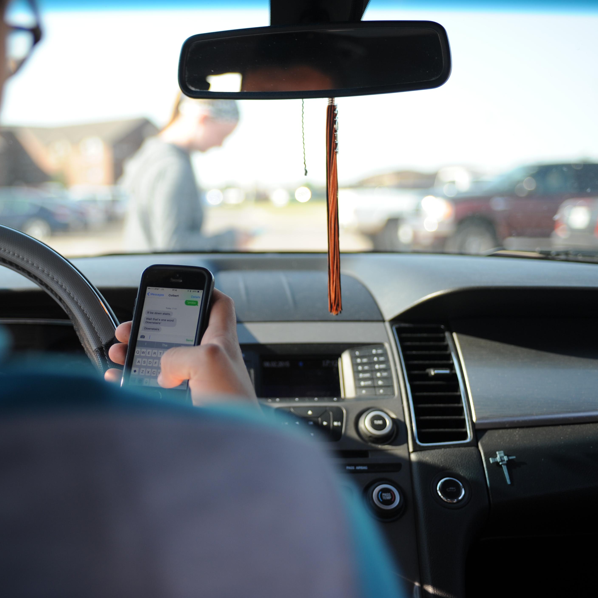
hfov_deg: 31.4
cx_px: 197
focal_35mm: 54
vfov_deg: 31.6
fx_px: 1055
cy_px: 297
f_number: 2.8
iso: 320
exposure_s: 1/800
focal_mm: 42
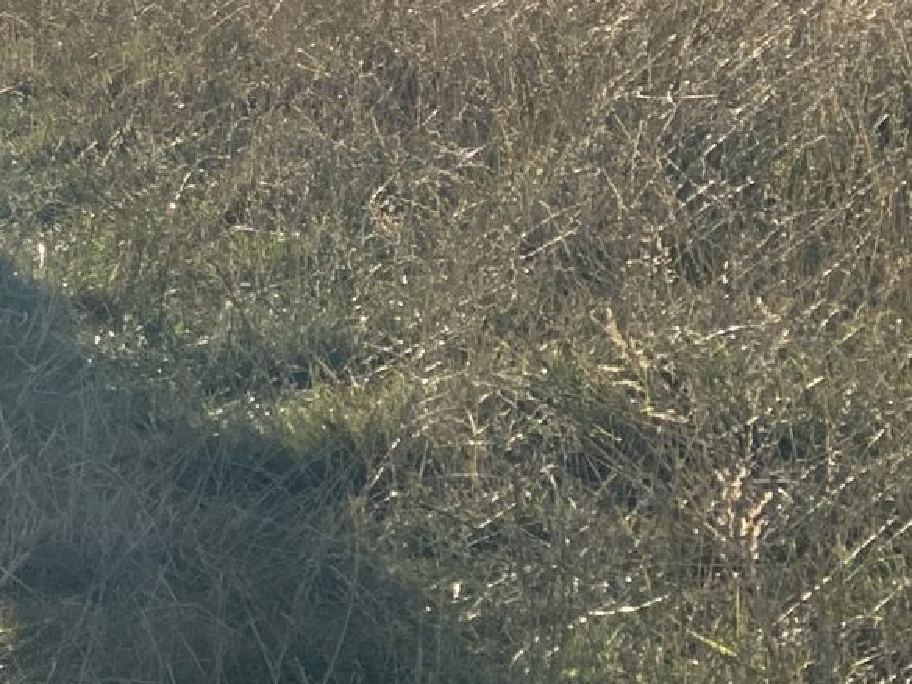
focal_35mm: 228
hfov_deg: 8.5
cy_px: 116
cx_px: -392
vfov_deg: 6.5
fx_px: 6007
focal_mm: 6
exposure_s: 1/2817
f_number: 2
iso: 20
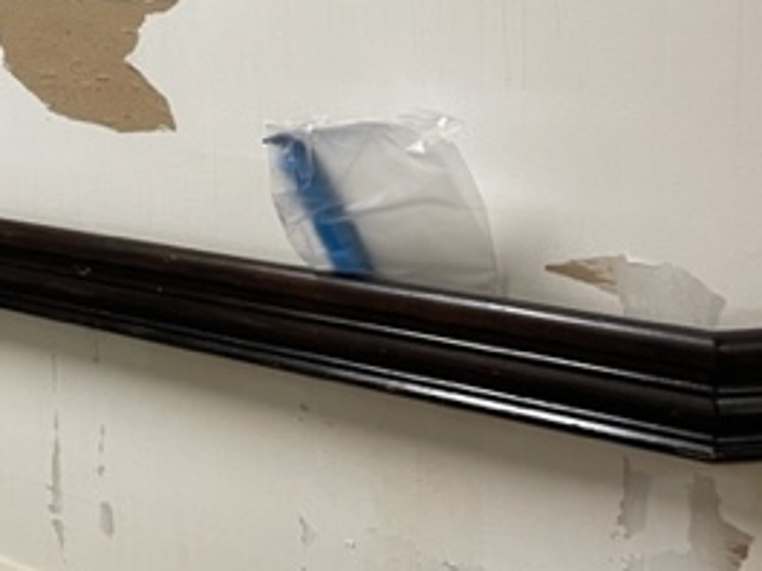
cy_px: 78
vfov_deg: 22.8
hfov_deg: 28.0
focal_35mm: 63
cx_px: -75
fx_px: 1387
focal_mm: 5.1
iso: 125
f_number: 1.6
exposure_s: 1/60
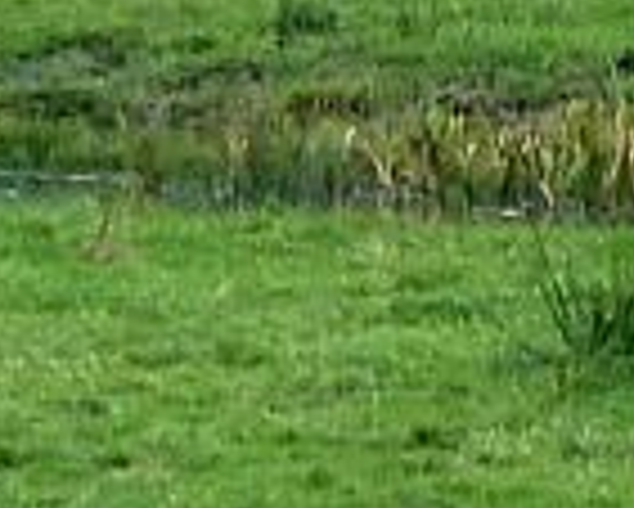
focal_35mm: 1713
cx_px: 1551
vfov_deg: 0.9
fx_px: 32165
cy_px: -261
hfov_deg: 1.1
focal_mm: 39.7
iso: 160
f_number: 4.7
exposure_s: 1/50
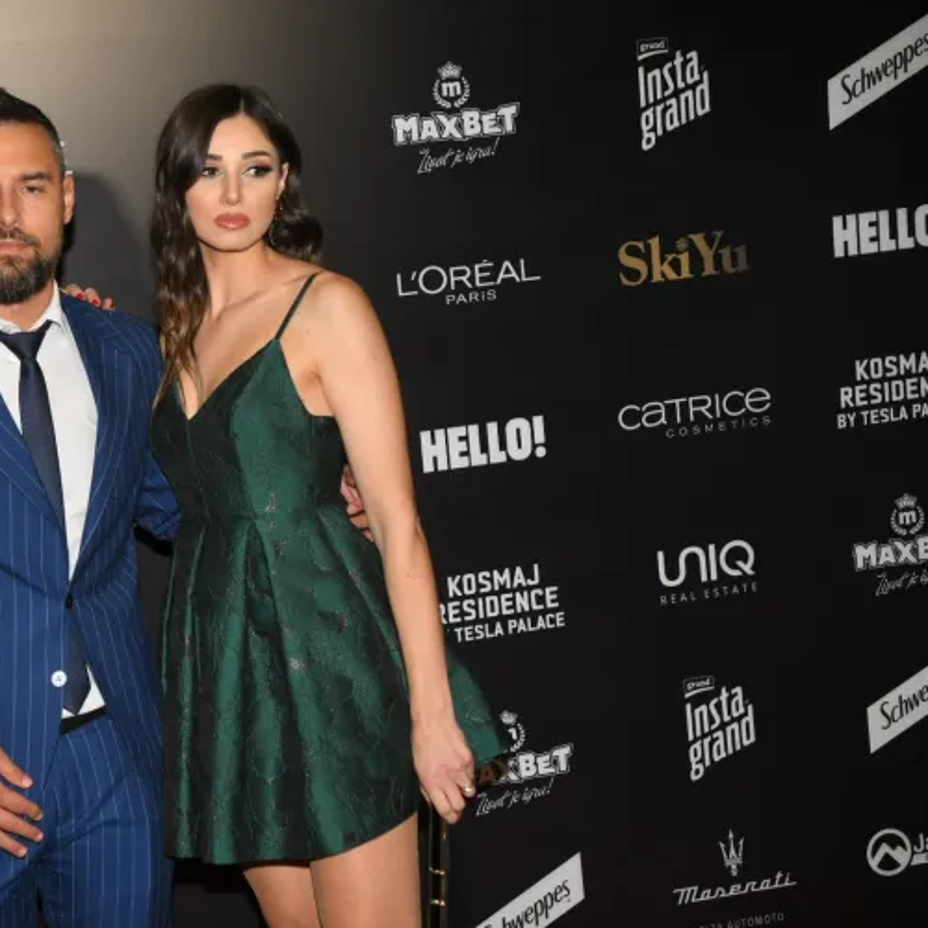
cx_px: 234
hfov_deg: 24.1
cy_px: 463
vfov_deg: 24.3
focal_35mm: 71
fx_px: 2153
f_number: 4
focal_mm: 55
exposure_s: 1/200
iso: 500
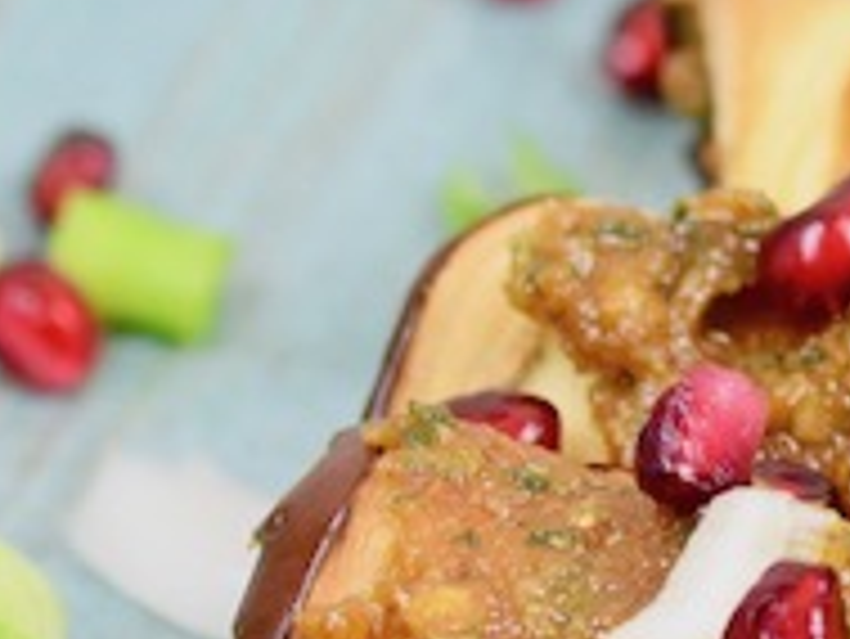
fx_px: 20188
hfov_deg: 2.4
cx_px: 1129
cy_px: 646
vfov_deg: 1.8
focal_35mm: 822
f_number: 4.5
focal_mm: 105
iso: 400
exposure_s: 1/80
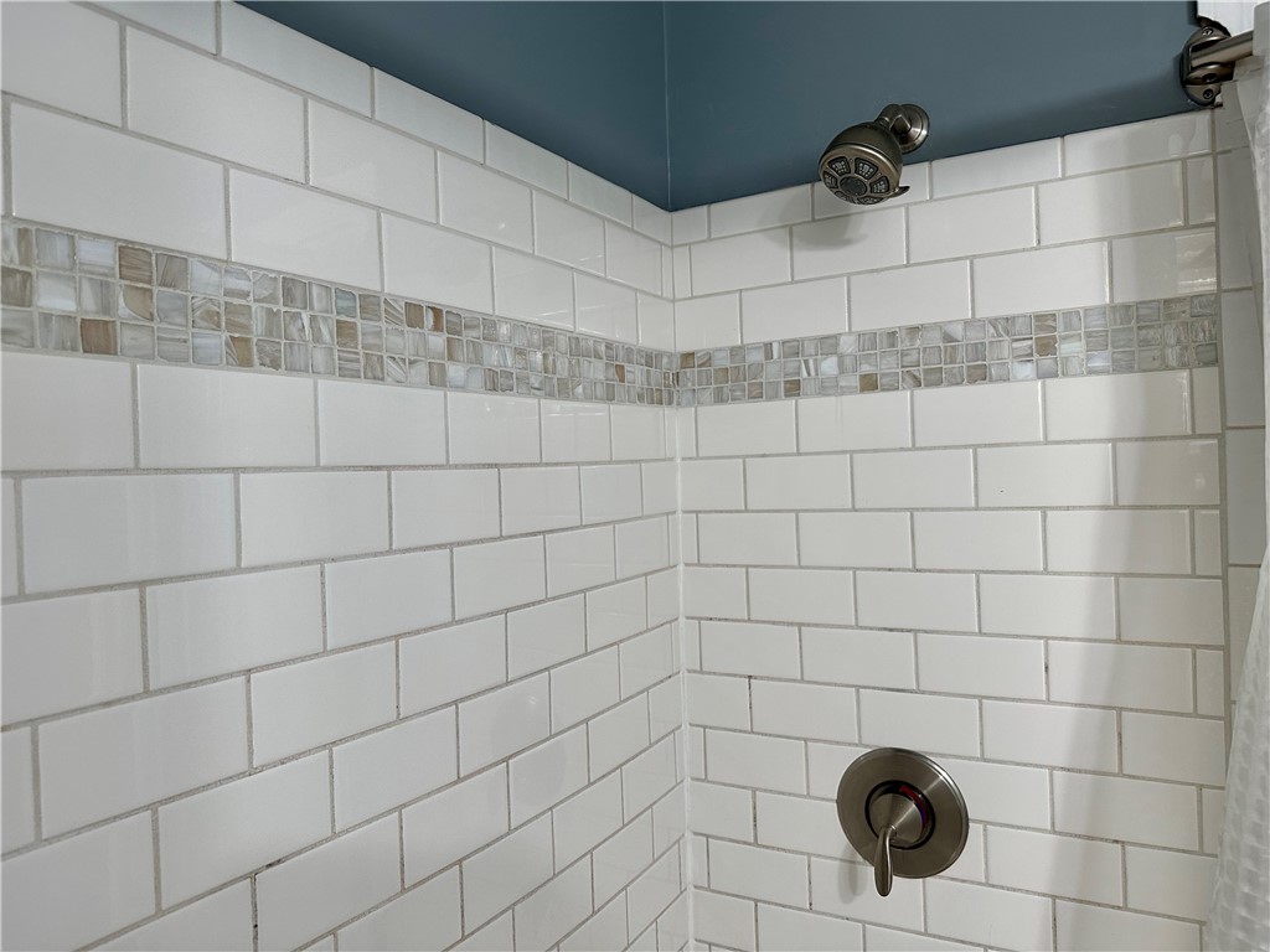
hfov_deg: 71.6
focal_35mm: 24
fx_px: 881
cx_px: 635
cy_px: 476
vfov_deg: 56.8
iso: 160
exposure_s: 1/120
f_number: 1.78
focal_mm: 6.86
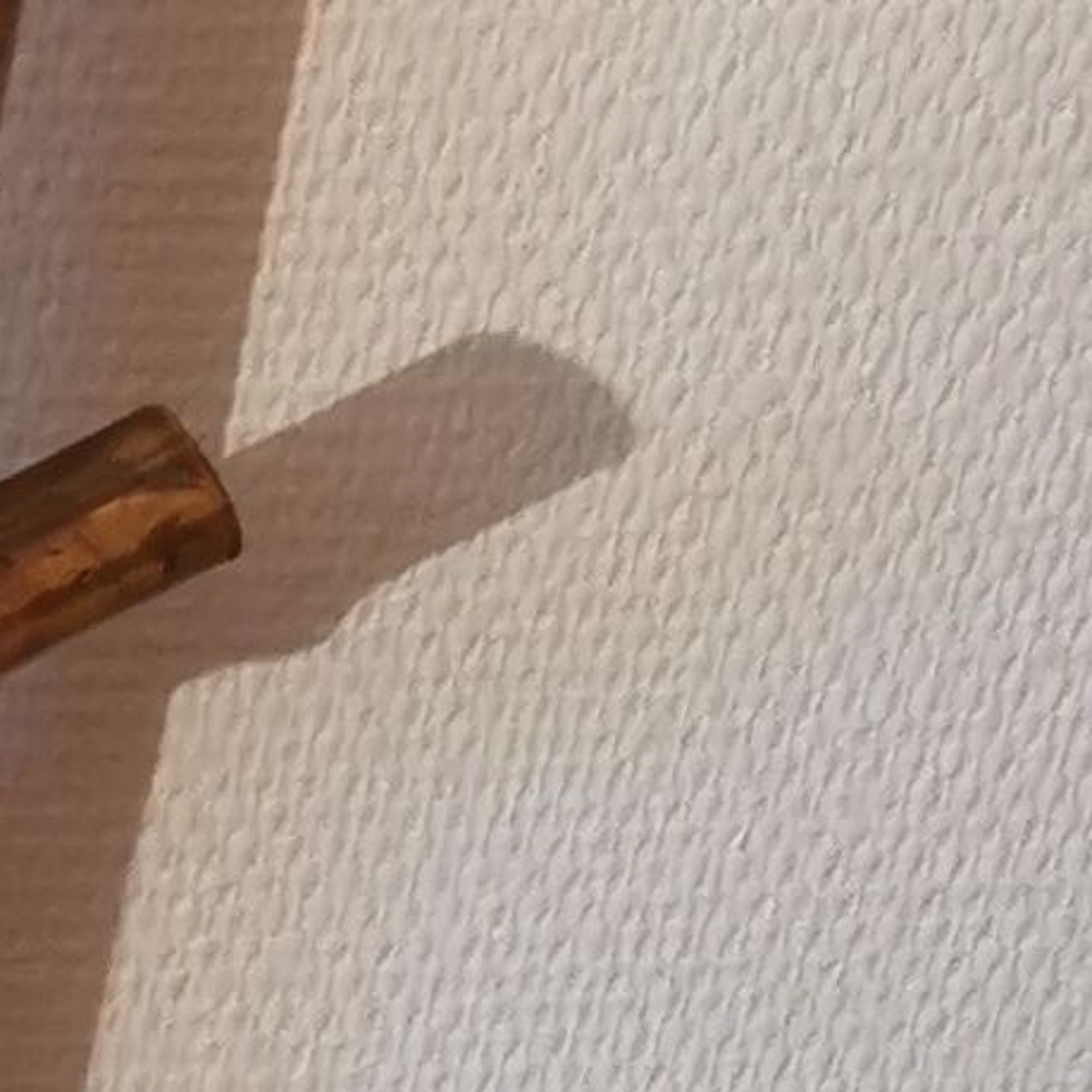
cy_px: 191
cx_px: -2093
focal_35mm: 190
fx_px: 6781
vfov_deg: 9.2
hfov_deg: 8.0
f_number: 1.6
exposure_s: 1/50
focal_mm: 5.56
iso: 250
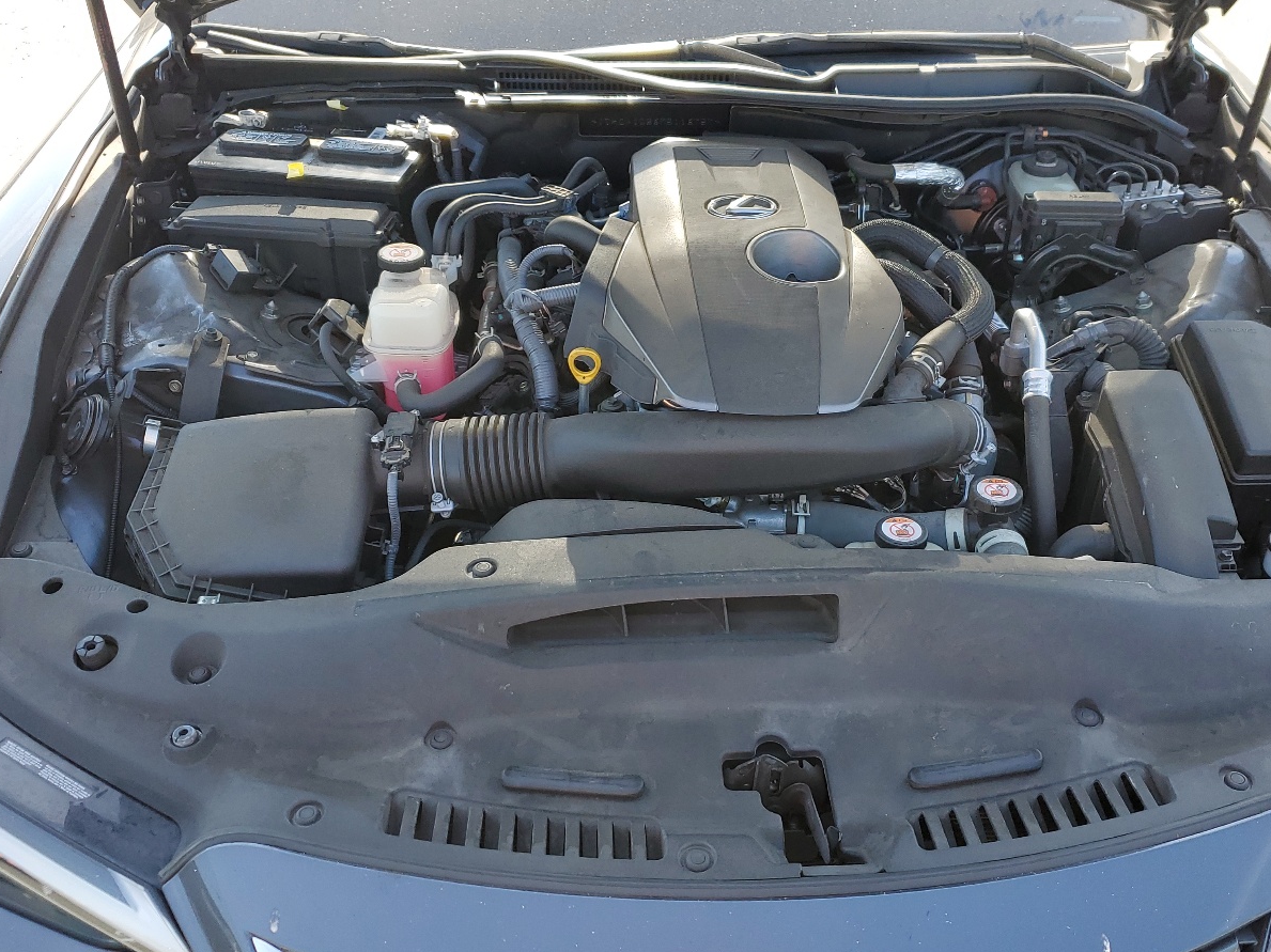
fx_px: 1285
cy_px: 503
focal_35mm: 35
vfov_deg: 40.7
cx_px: 691
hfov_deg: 52.6
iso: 50
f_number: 1.5
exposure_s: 1/526
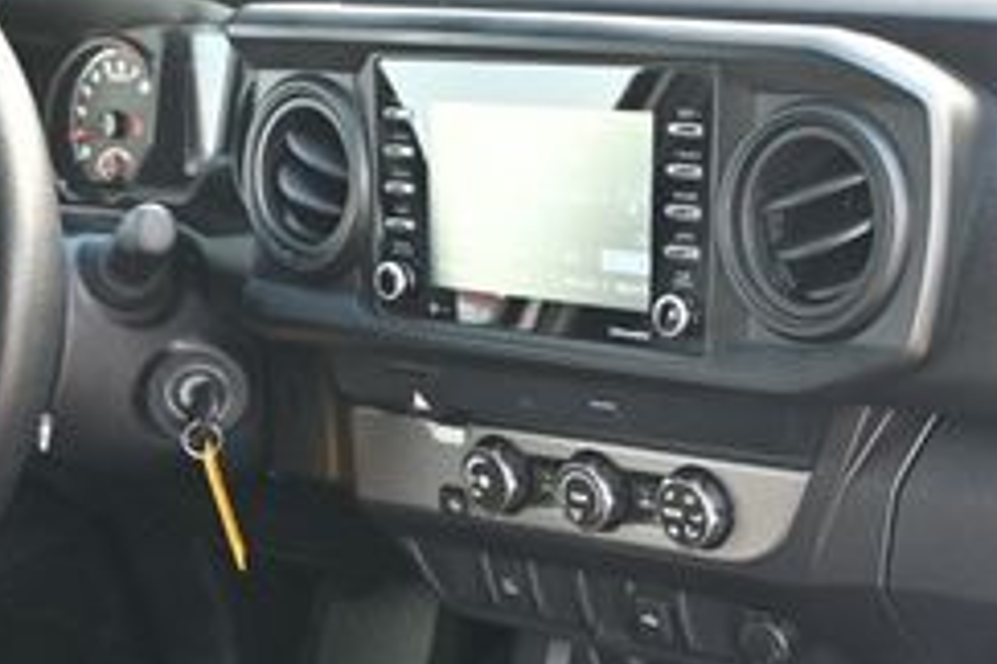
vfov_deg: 16.8
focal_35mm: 79
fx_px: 2188
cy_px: 689
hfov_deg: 25.0
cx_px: 866
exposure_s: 1/125
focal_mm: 20
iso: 800
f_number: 3.8
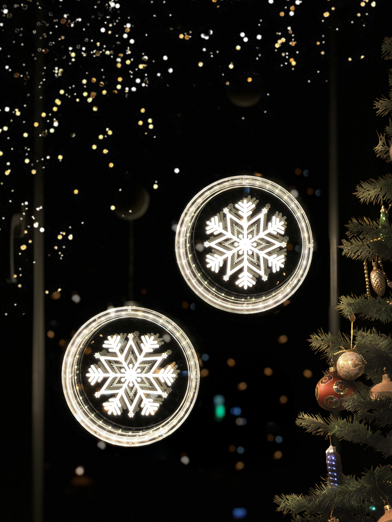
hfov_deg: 28.0
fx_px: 785
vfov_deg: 36.8
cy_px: 261
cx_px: 196
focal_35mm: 52
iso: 25
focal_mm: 6
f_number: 2.4
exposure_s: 1/100
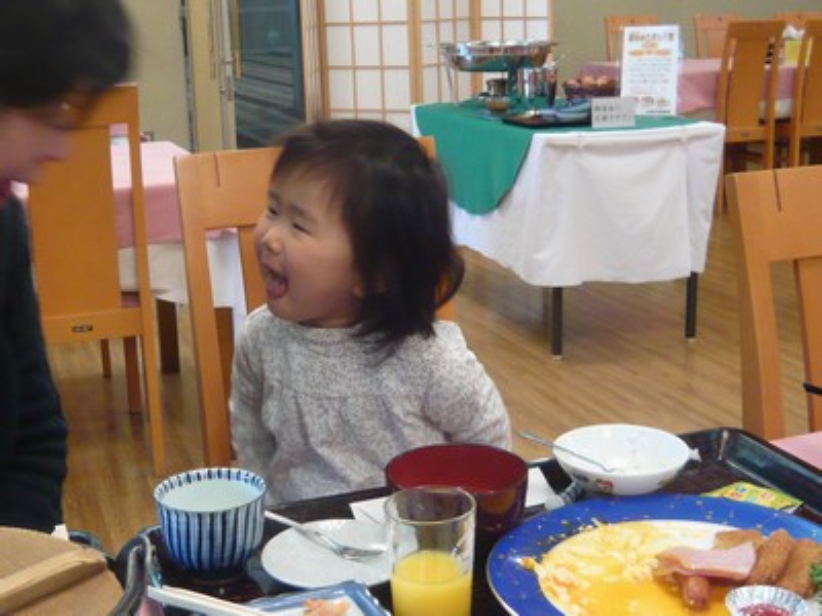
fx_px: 1187
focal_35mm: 50
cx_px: 411
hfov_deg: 38.2
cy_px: 308
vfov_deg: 29.1
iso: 200
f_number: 3
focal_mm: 5.2
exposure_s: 1/13
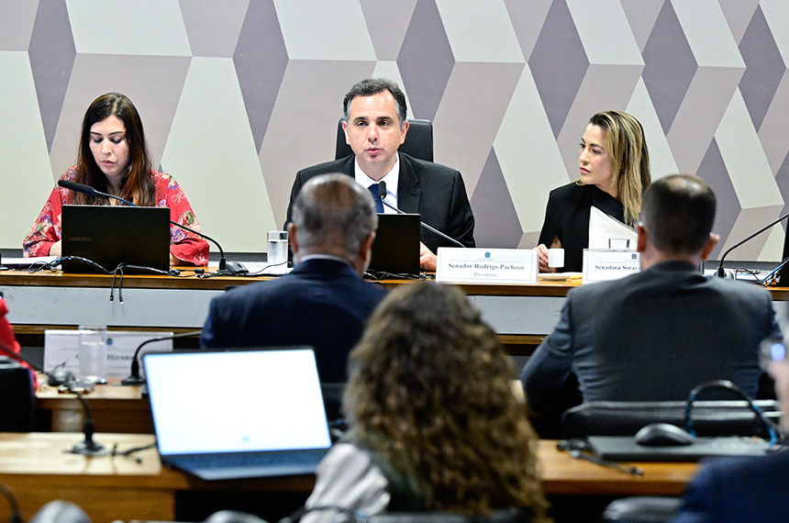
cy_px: 262
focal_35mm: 110
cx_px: 394
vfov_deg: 12.4
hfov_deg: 18.6
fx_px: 2406
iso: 5000
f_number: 3.5
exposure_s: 1/250
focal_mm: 110
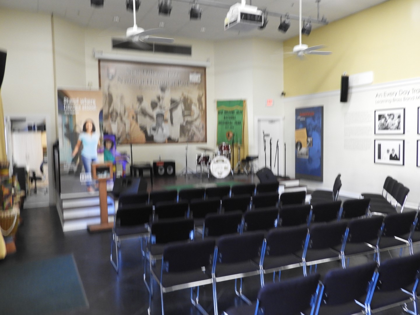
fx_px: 364
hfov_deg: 60.0
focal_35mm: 30
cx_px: 210
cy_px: 158
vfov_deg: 46.8
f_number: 3.5
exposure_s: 1/20
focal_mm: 5.4
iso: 400
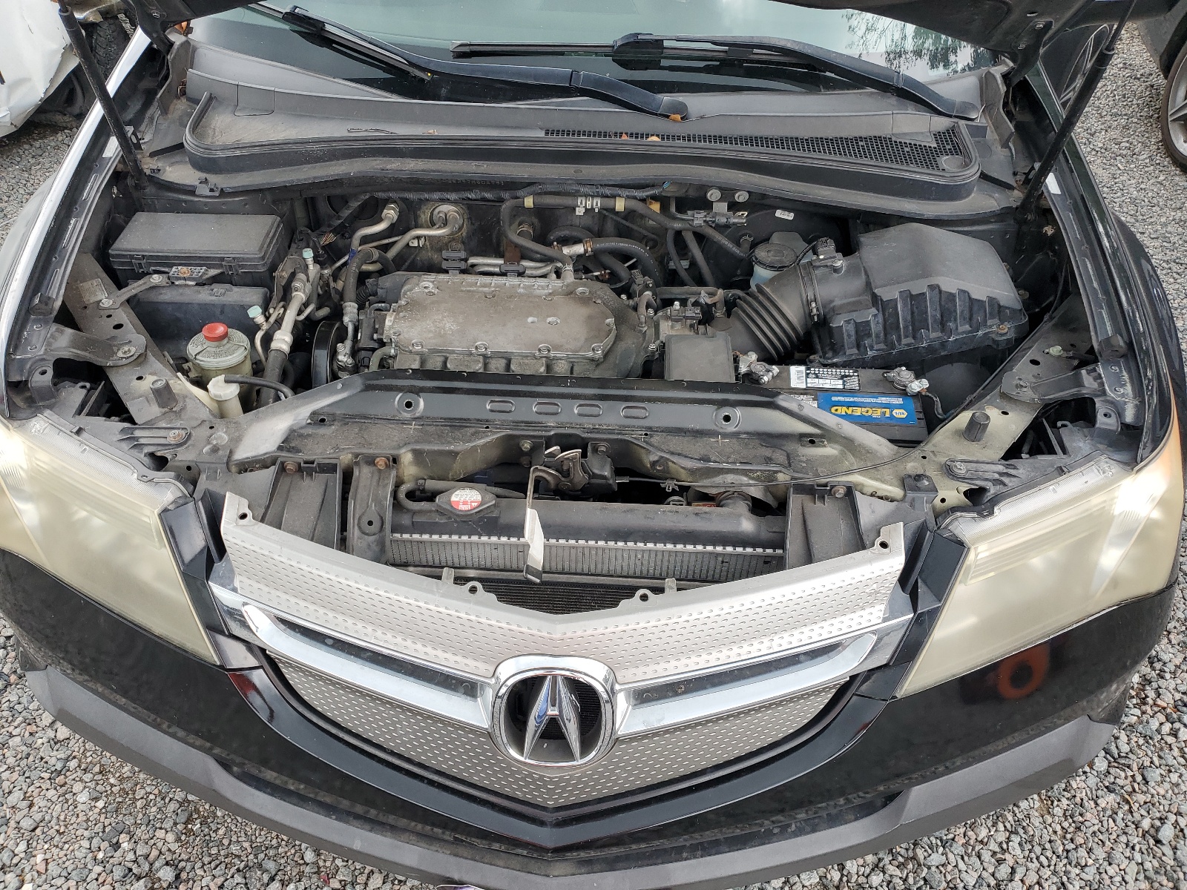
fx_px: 892
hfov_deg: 67.3
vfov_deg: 53.1
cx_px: 594
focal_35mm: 26
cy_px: 445
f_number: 1.5
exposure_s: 1/147
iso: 50
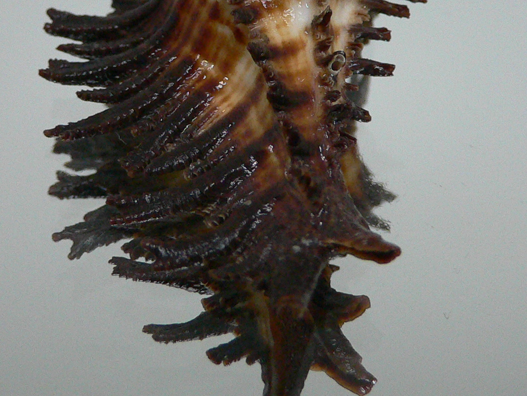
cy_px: 99
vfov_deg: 22.1
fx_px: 1005
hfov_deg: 29.4
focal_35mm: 66
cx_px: 242
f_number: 2.8
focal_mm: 4.6
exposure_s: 1/50
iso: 200
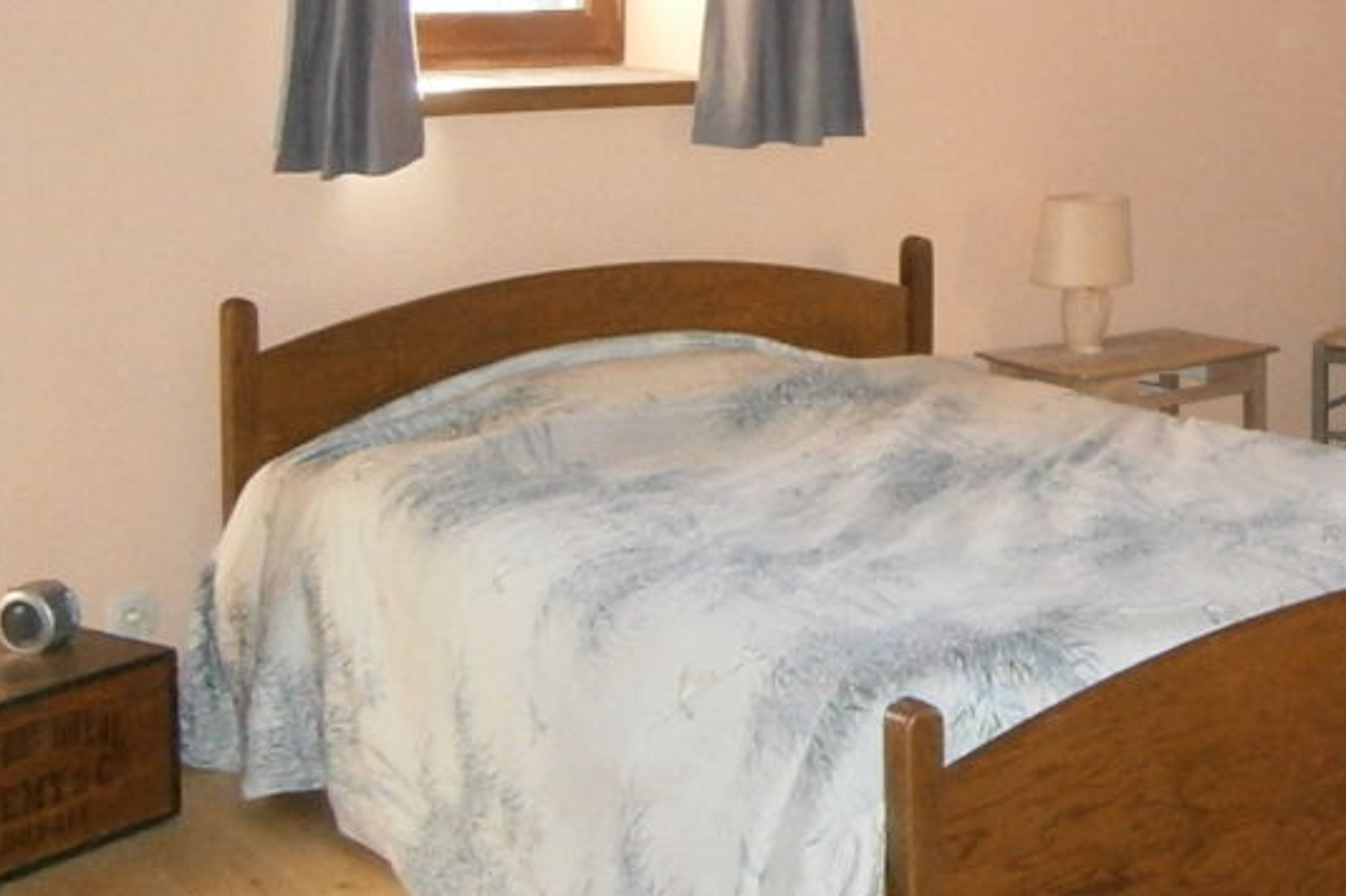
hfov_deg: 29.1
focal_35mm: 65
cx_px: 1321
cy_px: 61
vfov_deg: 20.4
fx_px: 2429
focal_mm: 4.7
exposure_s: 1/250
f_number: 2.8
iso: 400
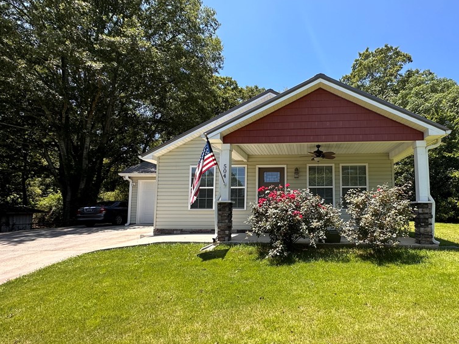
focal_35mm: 19
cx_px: 288
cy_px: 189
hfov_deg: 83.0
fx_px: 252
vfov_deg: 68.5
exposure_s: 1/720
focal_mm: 2.22
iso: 50
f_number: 2.2
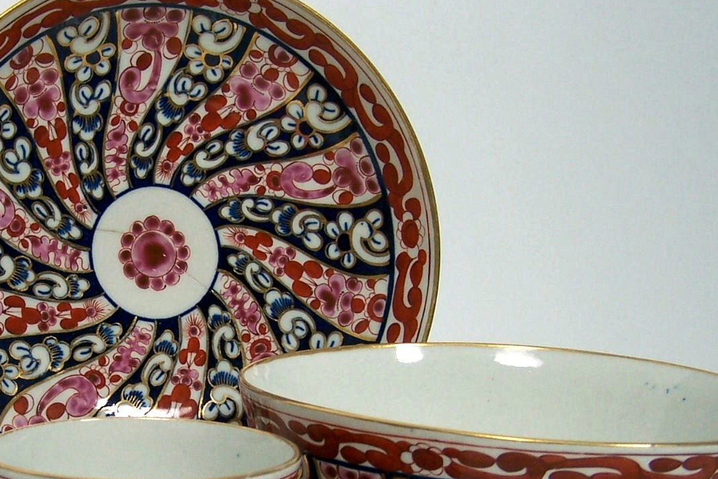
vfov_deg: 17.8
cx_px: 150
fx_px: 1516
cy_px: 386
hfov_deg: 26.2
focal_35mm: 76
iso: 80
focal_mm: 6.3
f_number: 2.8
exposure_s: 1/90
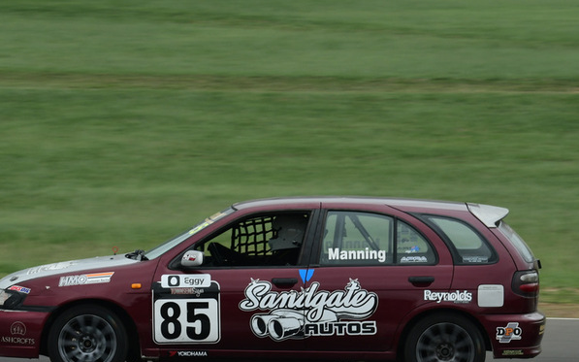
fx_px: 4366
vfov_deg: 4.7
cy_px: 204
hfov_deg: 7.6
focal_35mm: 277
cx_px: 256
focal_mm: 135
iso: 500
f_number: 11
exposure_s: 1/250
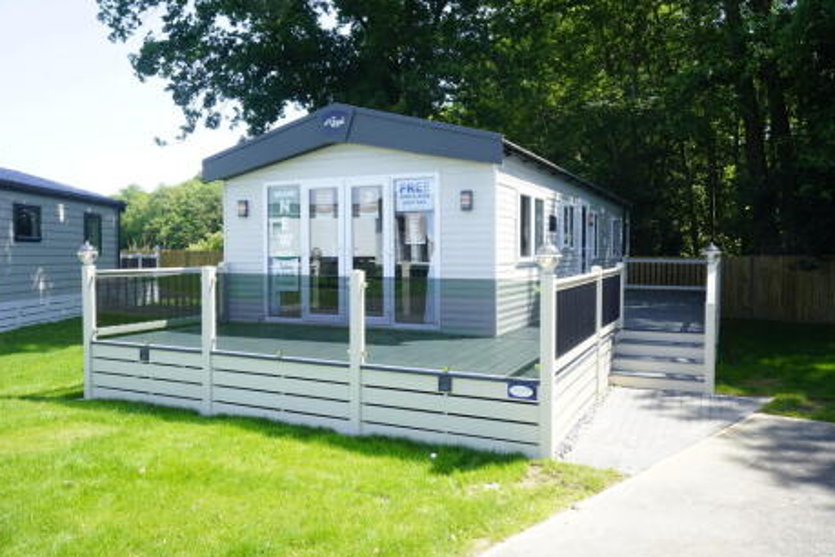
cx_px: 415
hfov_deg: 65.5
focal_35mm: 28
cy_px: 274
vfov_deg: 46.4
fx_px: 649
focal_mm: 27
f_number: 18
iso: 640
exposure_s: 1/60
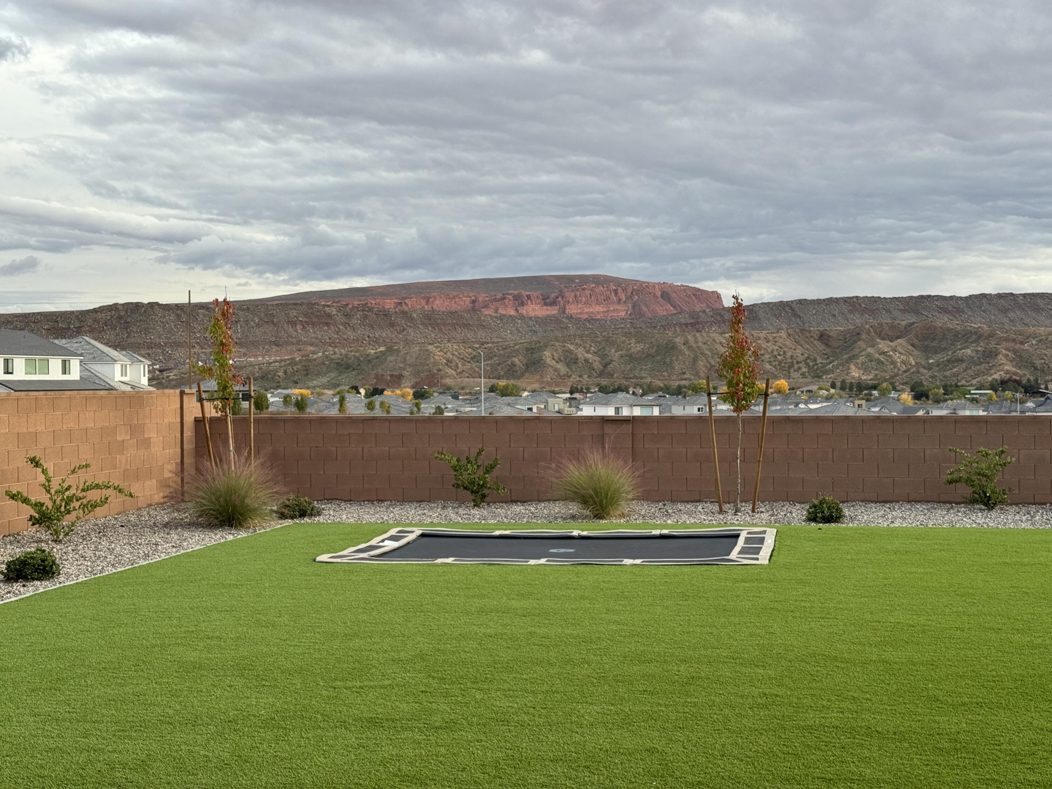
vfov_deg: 30.3
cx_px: 526
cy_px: 394
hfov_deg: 39.7
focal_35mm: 48
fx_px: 1459
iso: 64
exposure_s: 1/812
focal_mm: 6.76
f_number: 1.78
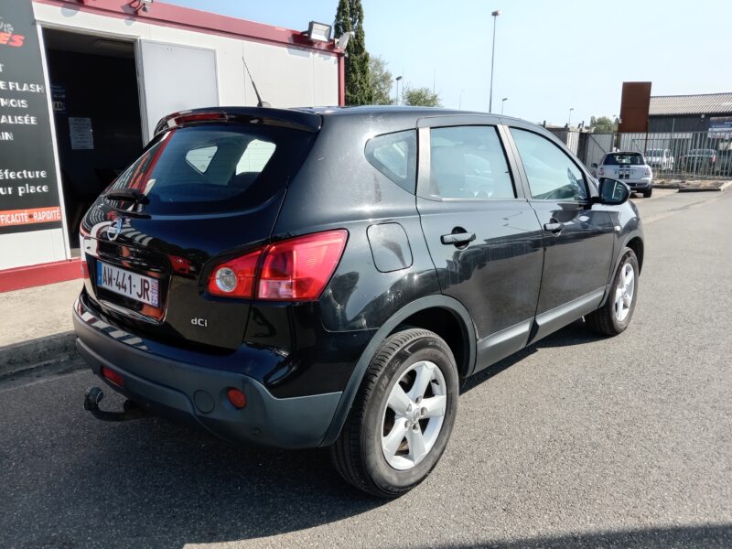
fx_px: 529
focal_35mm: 25
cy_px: 274
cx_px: 366
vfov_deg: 54.9
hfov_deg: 69.4
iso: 100
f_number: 1.8
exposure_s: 1/310
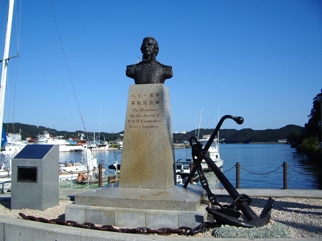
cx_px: 161
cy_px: 120
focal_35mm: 35
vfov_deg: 40.7
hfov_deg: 52.6
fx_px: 326
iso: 50
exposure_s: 1/500
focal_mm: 5.8
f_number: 4.3
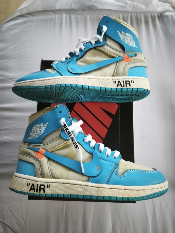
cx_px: 88
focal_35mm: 23
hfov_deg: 58.9
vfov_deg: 73.9
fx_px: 155
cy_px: 116
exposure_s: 1/50
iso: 400
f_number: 1.7
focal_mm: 5.35
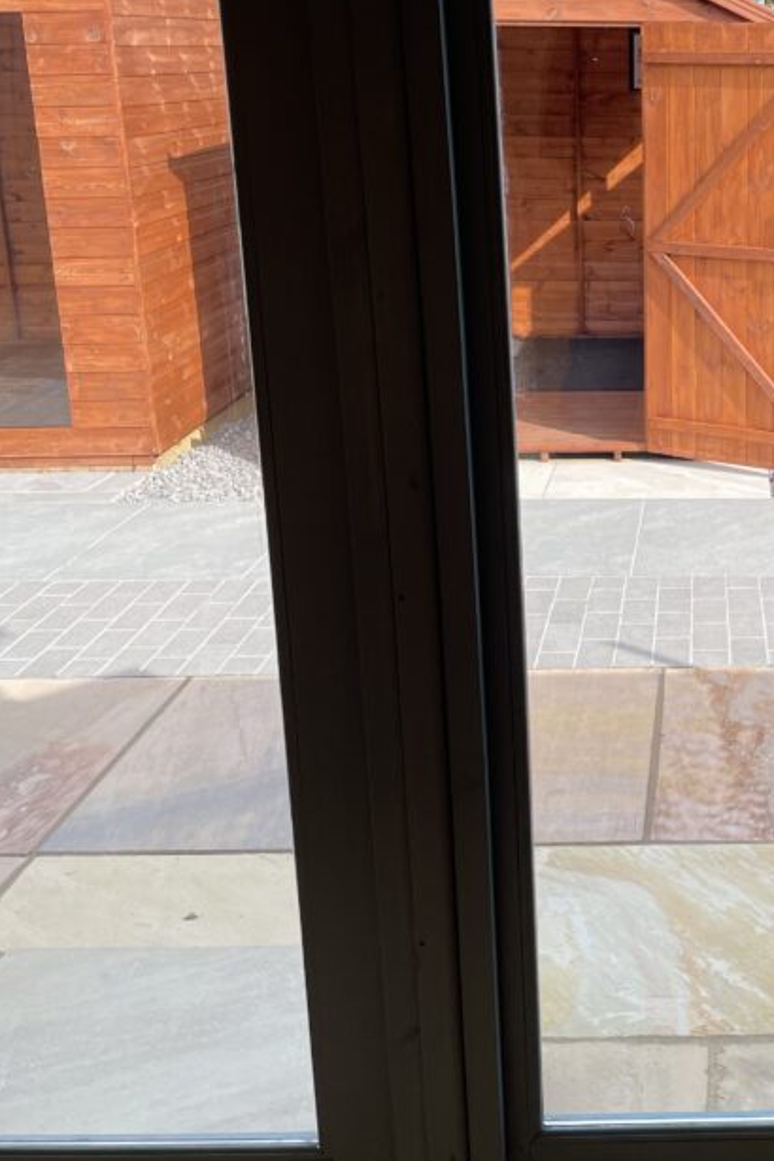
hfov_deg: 28.5
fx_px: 1451
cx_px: 723
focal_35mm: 45
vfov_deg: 43.3
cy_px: 432
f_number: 1.6
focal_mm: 4.2
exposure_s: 1/540
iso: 32
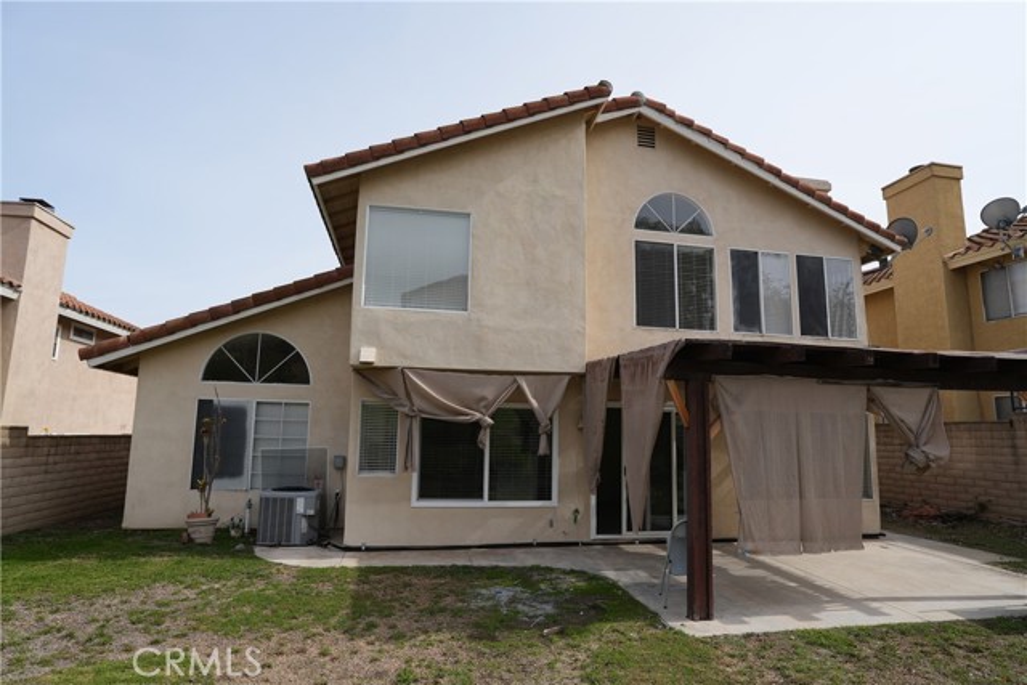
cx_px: 514
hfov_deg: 84.0
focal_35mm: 20
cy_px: 342
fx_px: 571
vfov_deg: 62.0
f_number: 6.3
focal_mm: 20
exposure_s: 1/320
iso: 100
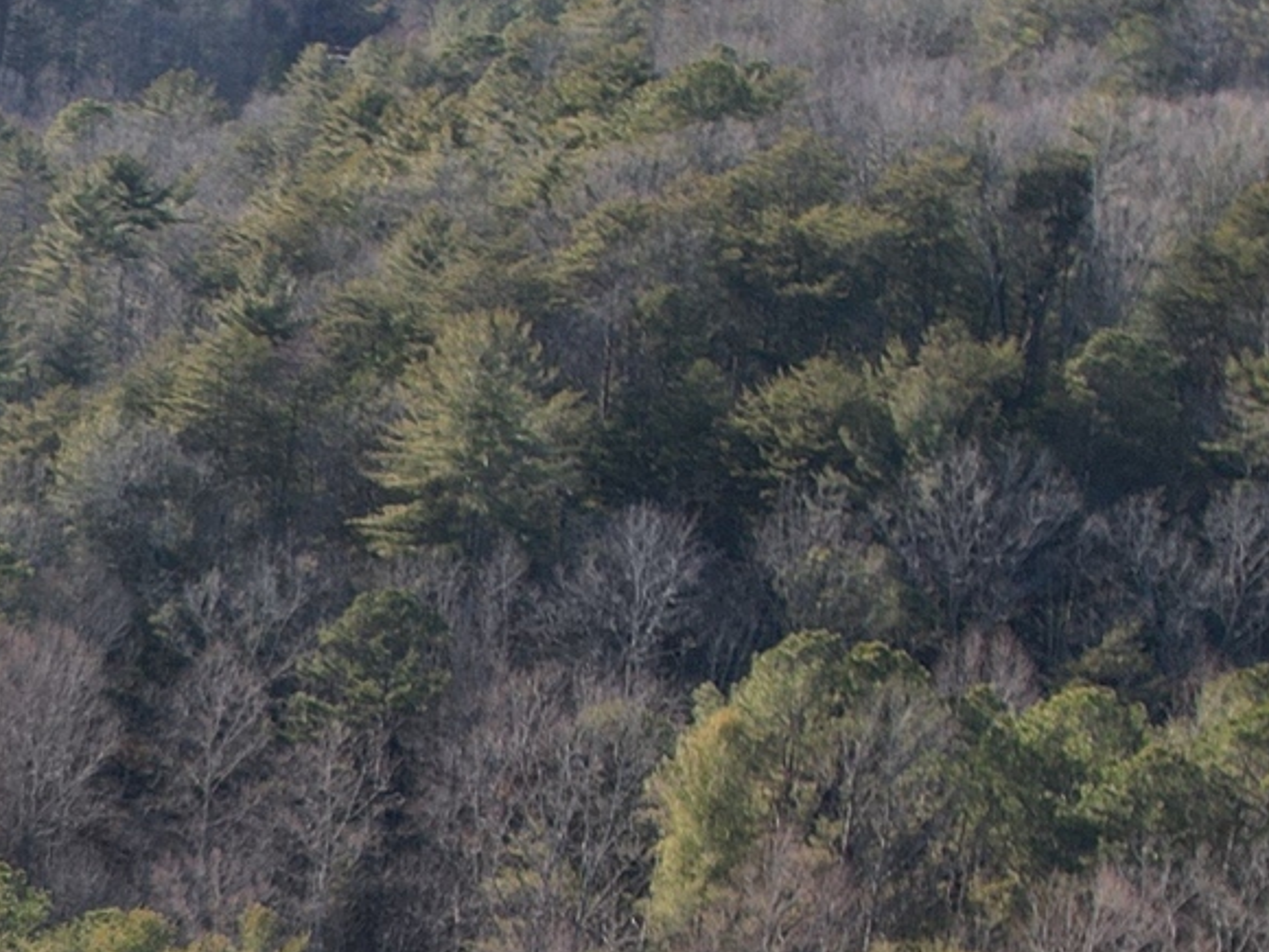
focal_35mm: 112
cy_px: 1352
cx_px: -895
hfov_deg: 15.5
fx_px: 4106
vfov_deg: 12.7
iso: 100
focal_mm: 8.38
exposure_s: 1/90
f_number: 2.8
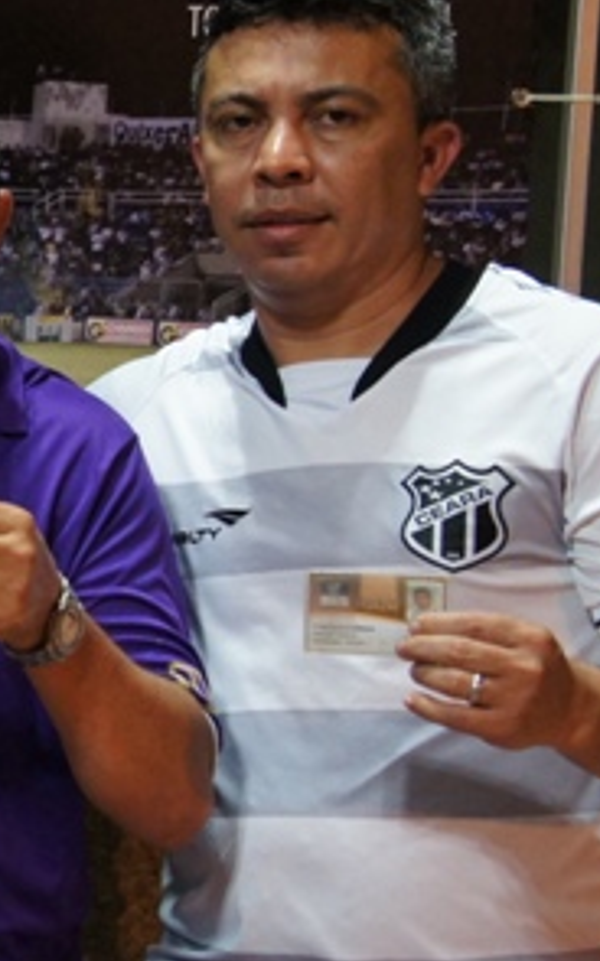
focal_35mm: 116
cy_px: 497
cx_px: -655
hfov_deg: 10.3
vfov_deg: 18.0
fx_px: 3039
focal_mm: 28
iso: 1600
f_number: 4
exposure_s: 1/40
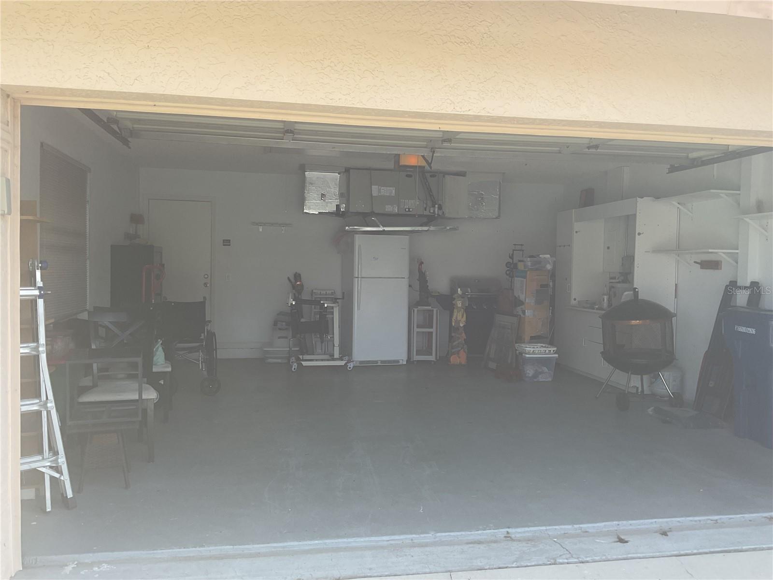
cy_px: 290
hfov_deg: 61.7
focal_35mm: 29
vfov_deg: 48.2
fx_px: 648
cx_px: 386
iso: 16
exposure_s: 1/551
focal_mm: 3
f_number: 1.8
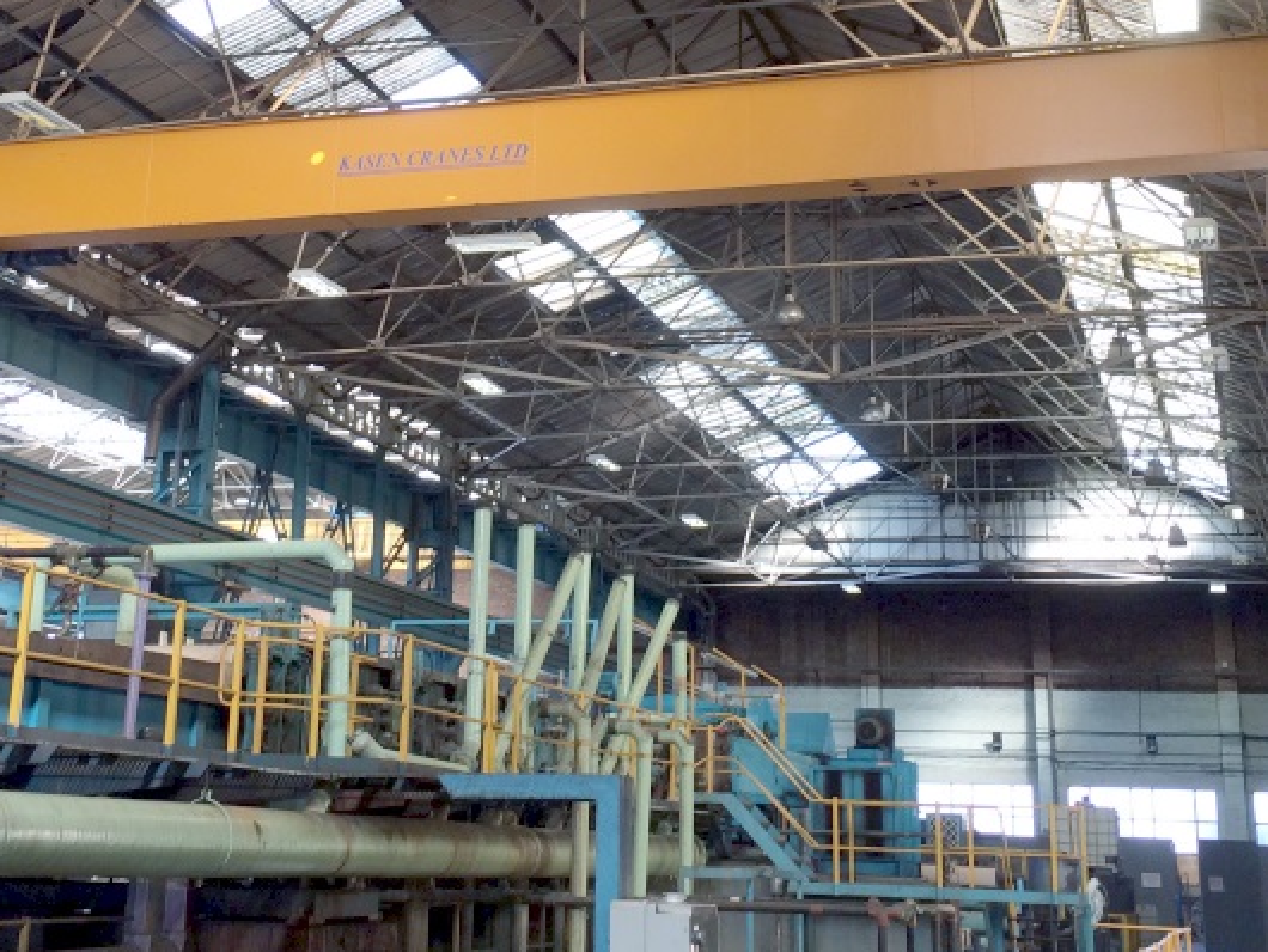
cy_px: 167
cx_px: 536
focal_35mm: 56
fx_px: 2052
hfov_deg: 34.3
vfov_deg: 25.6
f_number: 2.2
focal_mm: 4.15
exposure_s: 1/60
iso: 40
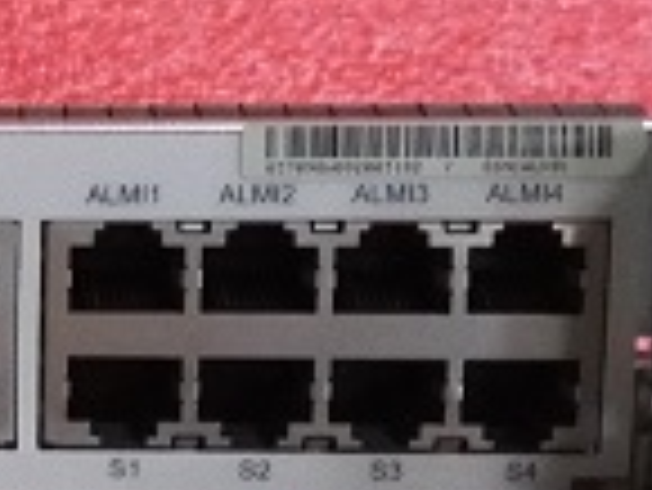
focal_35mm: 120
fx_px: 2262
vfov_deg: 12.4
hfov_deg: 14.8
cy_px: 198
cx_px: -423
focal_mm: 3.8
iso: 500
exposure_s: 1/33.3
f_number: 2
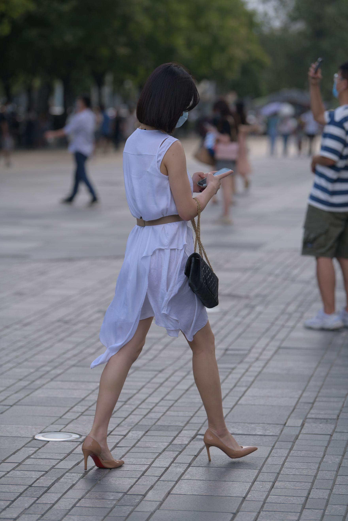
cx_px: 174
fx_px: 1957
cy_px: 260
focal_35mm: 135
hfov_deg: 10.2
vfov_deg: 15.2
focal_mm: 135
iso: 140
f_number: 3.5
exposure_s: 1/640
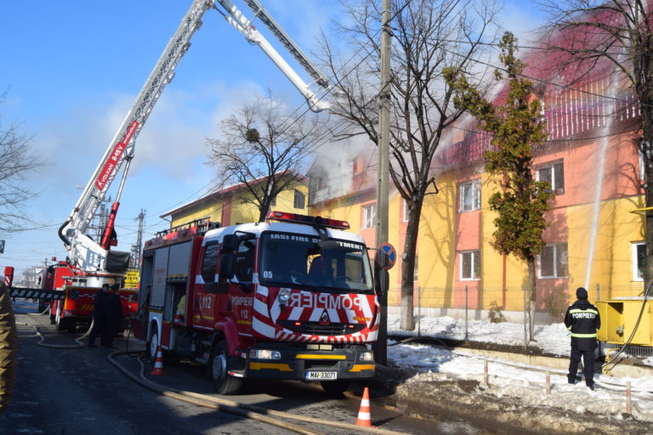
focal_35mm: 33
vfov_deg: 40.0
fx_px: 599
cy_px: 218
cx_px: 326
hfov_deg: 57.2
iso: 200
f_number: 10
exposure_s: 1/400
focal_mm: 22
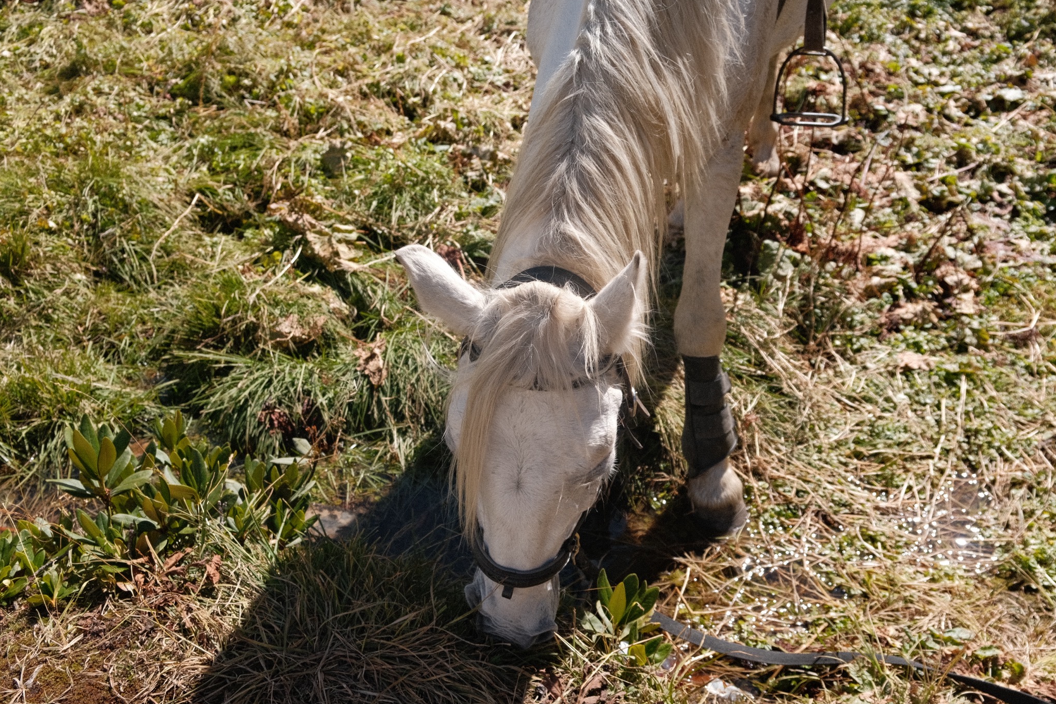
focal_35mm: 34
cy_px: 383
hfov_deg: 55.7
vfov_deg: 38.9
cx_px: 563
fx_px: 997
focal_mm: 19.6
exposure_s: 1/950
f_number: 3.6
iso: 160
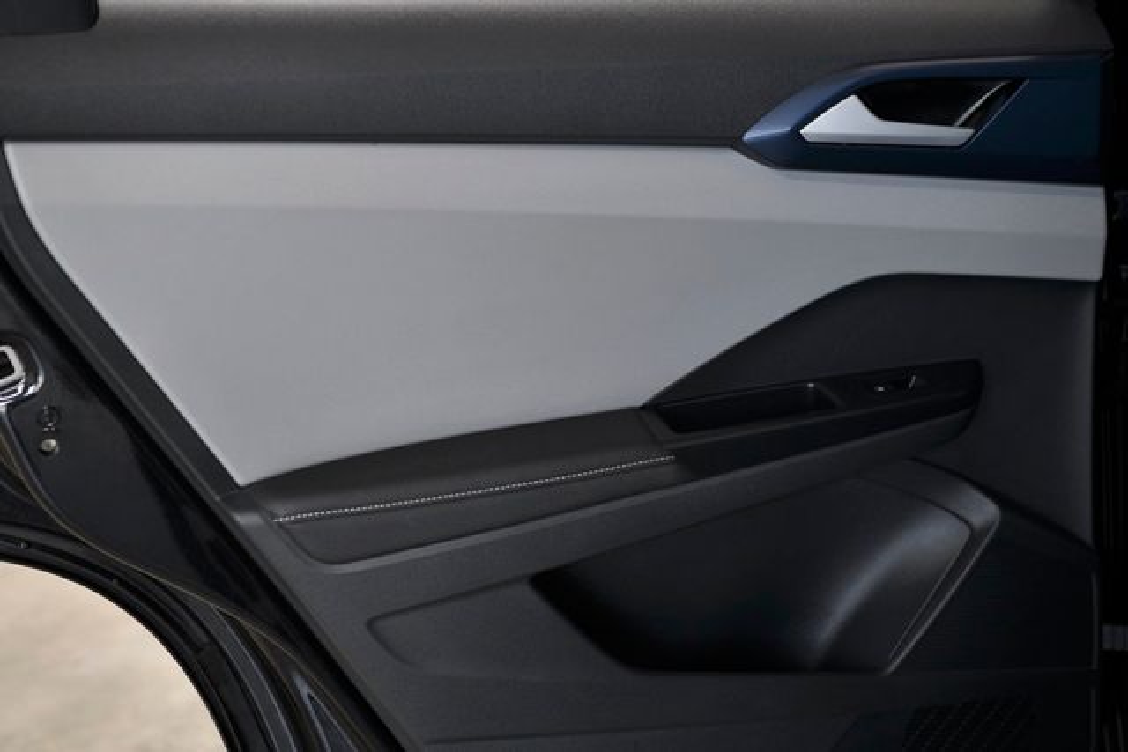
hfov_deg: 31.0
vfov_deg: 20.9
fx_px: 2037
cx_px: 564
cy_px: 376
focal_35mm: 65
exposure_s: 1/500
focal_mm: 65
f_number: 4.5
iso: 1000
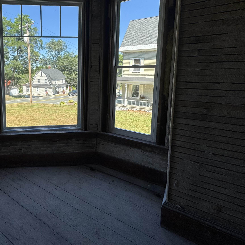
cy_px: 91
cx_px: 52
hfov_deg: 64.1
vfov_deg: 68.5
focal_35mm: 22
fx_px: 176
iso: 50
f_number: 2.2
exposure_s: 1/552
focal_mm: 2.22
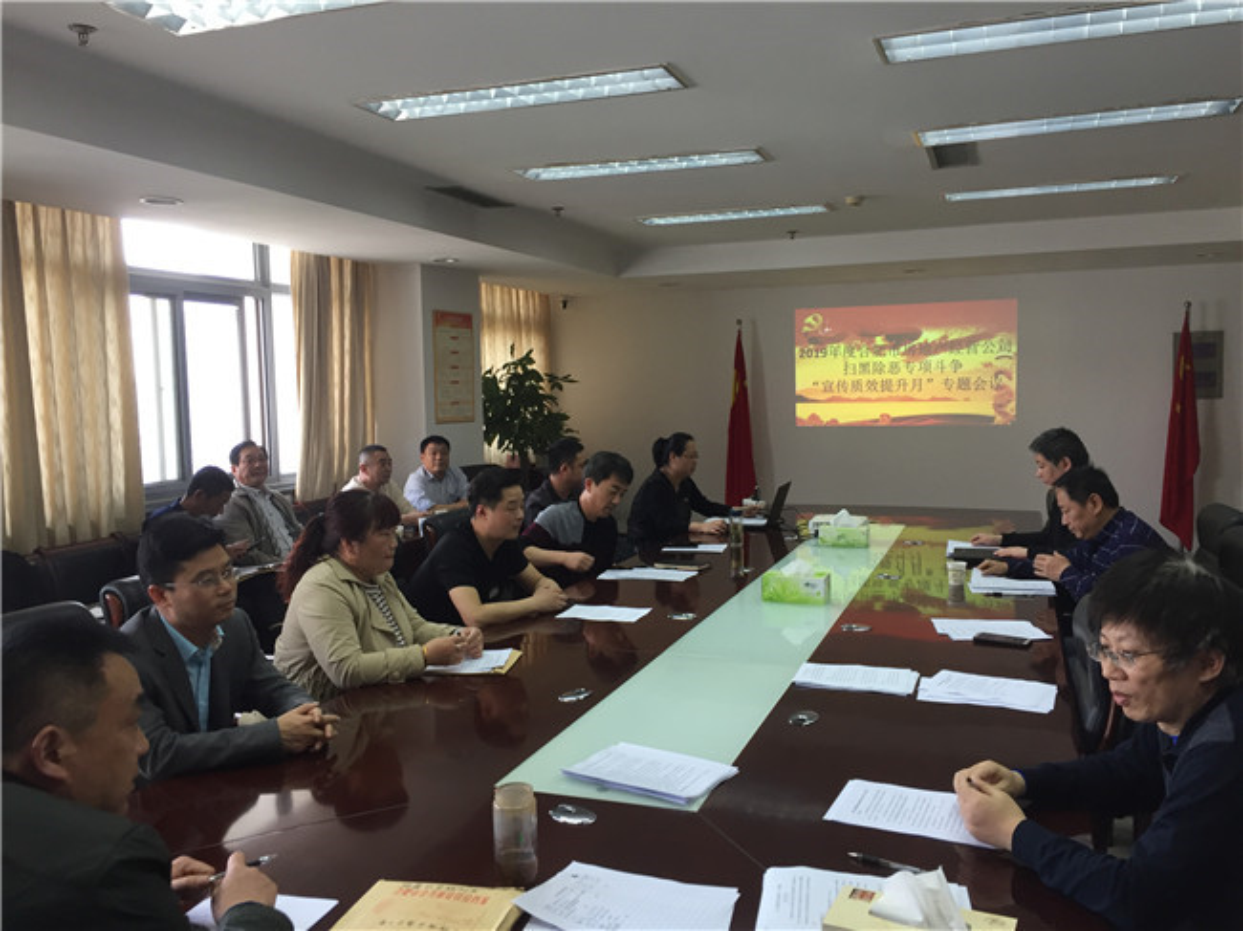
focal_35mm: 29
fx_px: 1041
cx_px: 622
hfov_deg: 61.7
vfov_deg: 48.2
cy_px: 466
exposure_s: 1/33
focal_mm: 4.15
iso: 32
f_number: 2.2
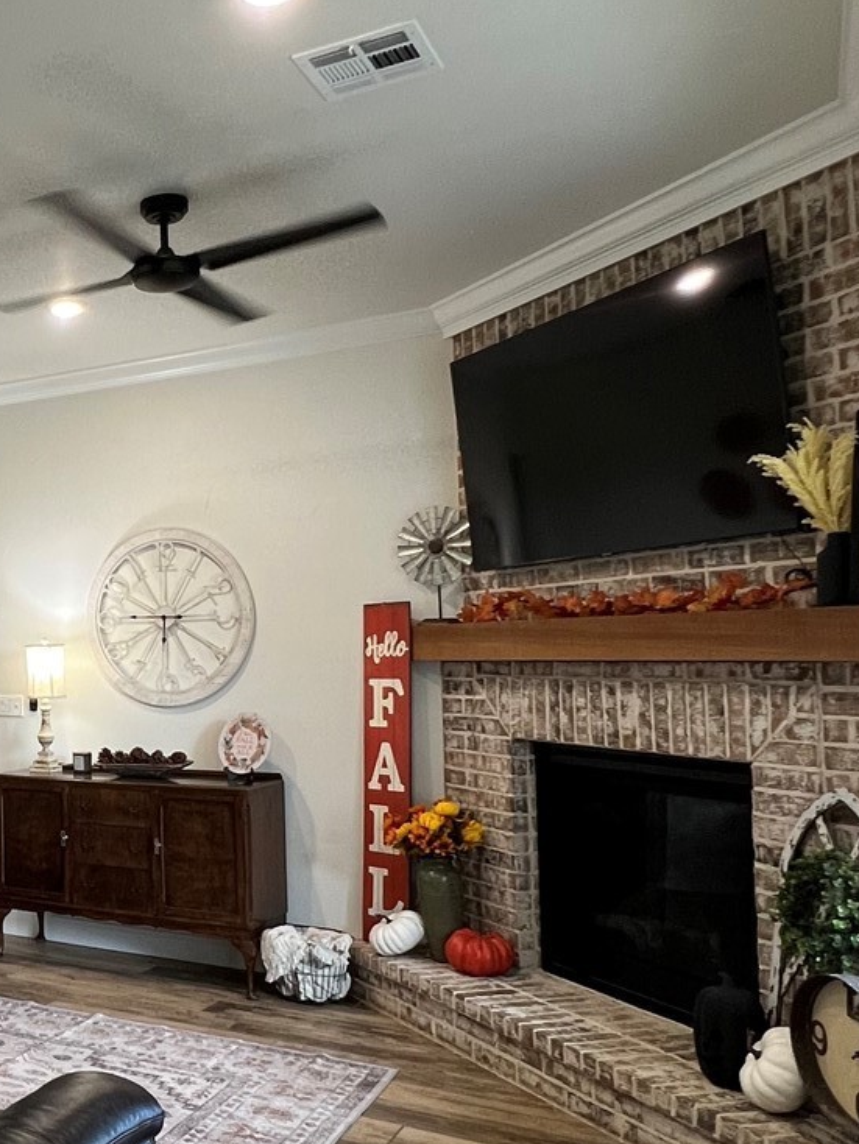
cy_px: 616
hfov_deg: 35.5
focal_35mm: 34
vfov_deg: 53.9
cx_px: -97
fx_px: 1124
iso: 160
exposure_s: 1/60
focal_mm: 1.57
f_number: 1.8
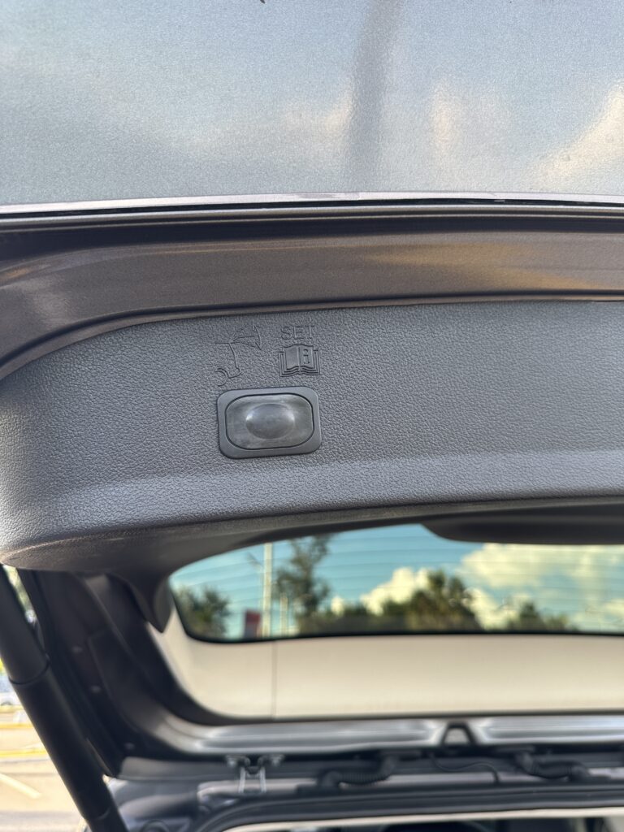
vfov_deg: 71.6
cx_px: 312
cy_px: 416
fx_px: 577
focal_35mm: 24
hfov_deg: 56.8
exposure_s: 1/265
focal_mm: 6.86
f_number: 1.78
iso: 80
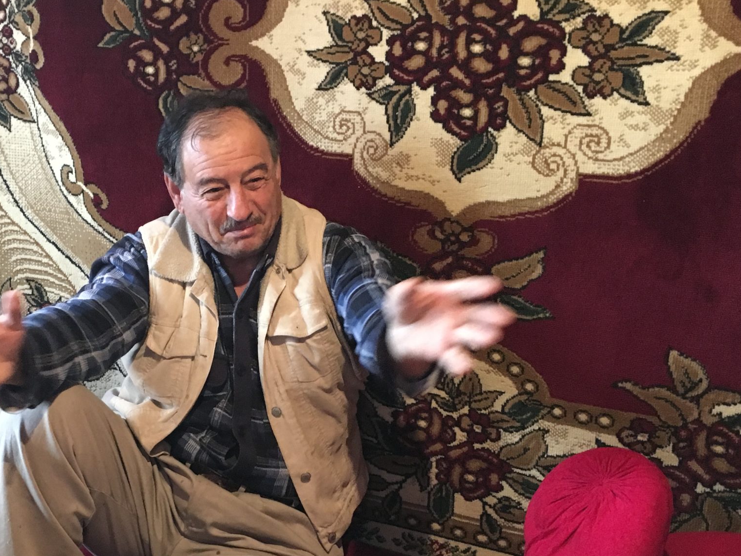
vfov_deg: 29.3
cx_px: 246
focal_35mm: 49
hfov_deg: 38.5
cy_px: 397
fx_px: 1049
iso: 200
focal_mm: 4.15
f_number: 2.2
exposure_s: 1/17
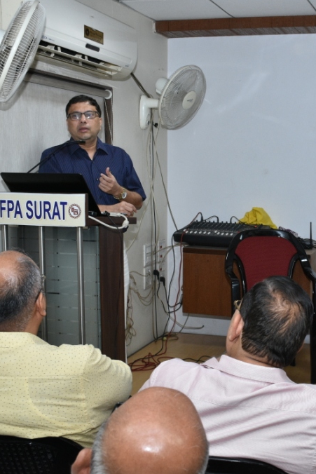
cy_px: 235
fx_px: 658
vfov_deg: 39.6
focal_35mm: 50
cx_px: 284
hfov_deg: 26.1
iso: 800
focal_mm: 22
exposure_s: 1/100
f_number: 5.6
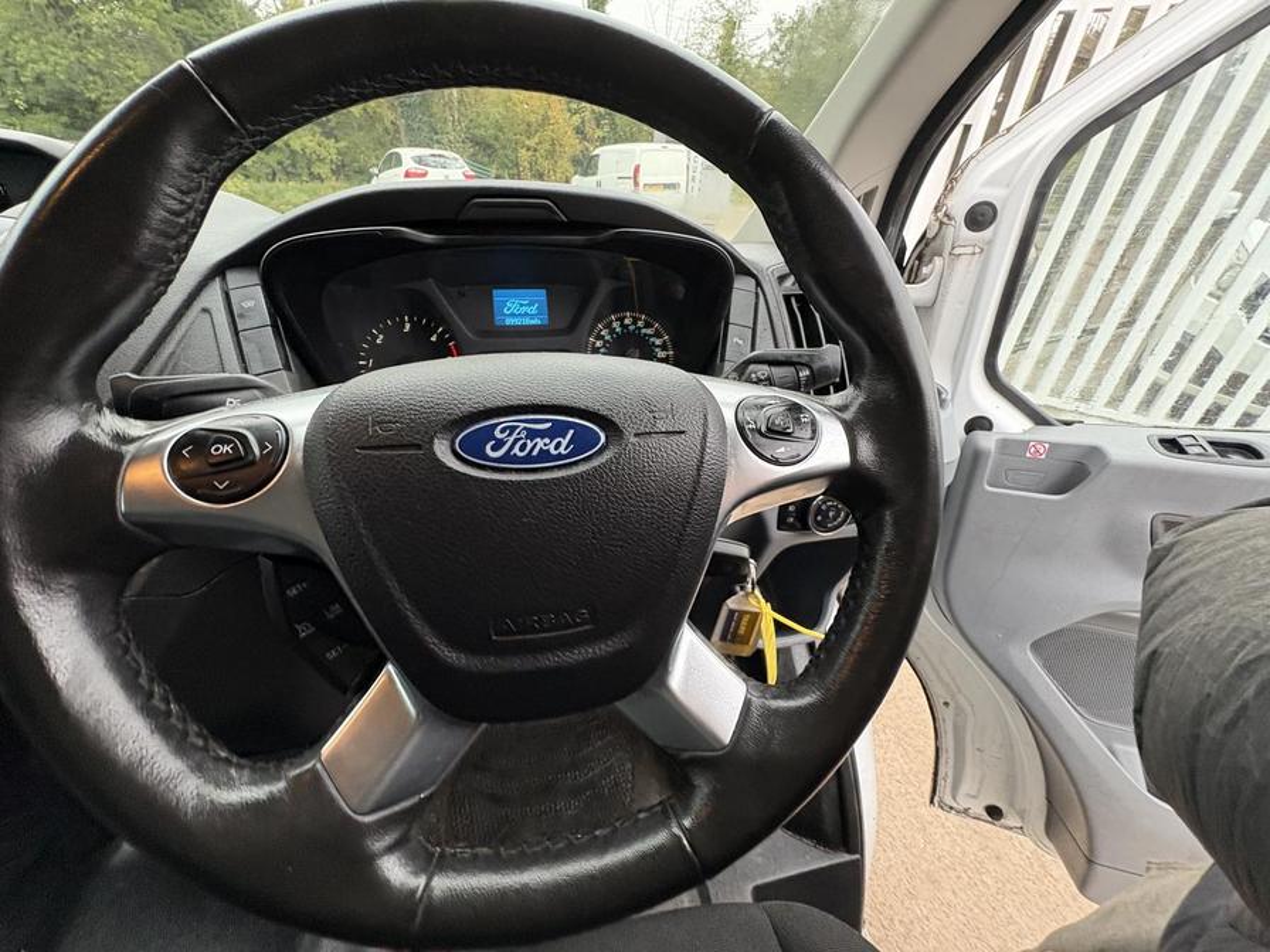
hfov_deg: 102.1
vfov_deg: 85.7
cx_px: 635
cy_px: 476
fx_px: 514
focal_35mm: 14
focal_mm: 2.22
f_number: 2.2
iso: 320
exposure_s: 1/60
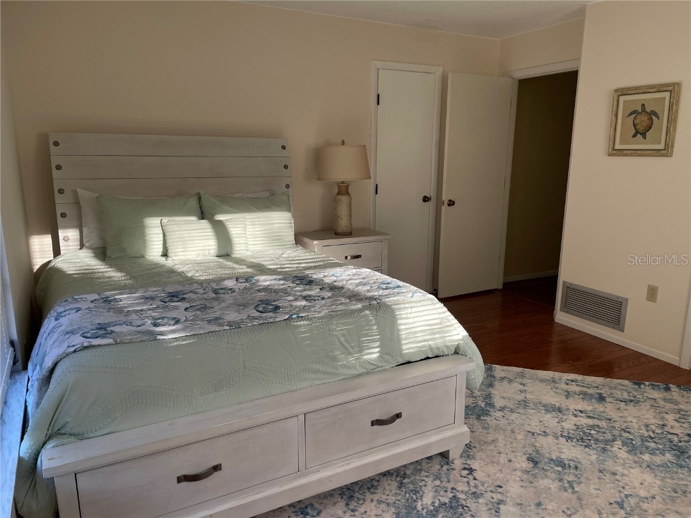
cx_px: 346
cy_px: 259
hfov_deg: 67.3
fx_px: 519
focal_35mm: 26
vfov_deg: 53.1
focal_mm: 4.2
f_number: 1.6
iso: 80
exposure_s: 1/121
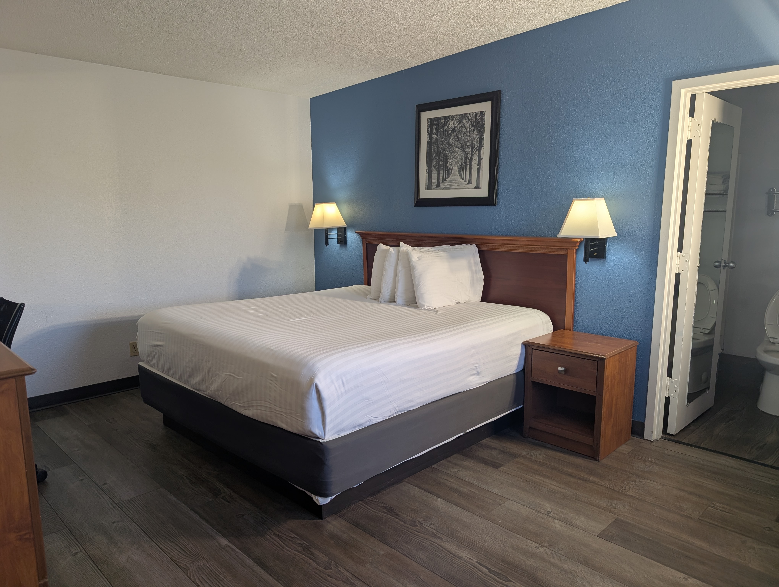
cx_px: 390
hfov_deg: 71.5
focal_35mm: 24
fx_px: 541
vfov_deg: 56.9
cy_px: 294
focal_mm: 6.9
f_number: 1.68
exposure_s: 1/41.7
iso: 26
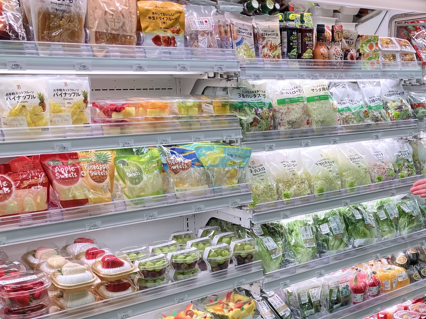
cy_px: 250
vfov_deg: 29.1
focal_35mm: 49
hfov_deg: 37.9
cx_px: 322
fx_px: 603
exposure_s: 1/121
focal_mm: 3.99
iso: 40
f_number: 1.8
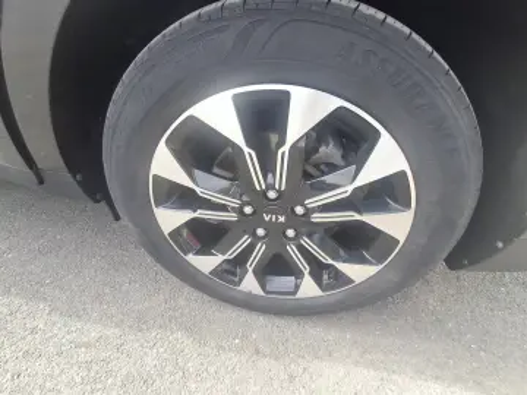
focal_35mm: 16
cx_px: 264
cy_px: 198
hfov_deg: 94.5
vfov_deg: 78.1
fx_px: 244
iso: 40
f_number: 2.2
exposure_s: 1/153
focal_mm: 1.64
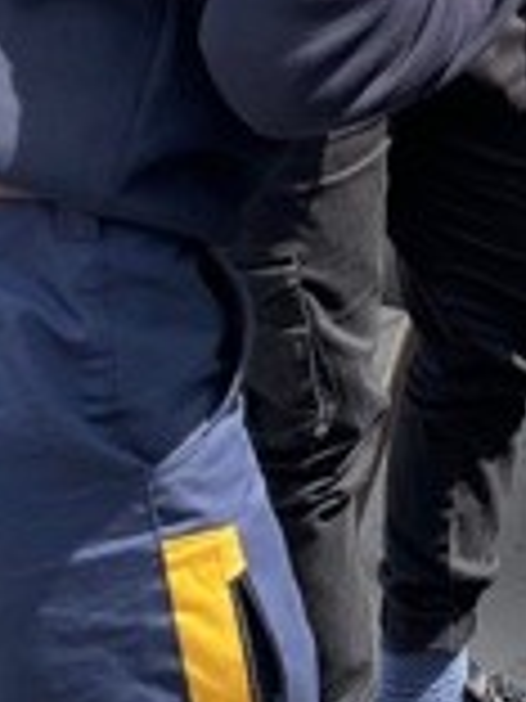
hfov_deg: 13.2
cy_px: -220
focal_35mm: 107
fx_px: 2168
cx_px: 751
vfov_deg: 17.2
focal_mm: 4.2
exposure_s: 1/972
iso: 32
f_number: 1.6
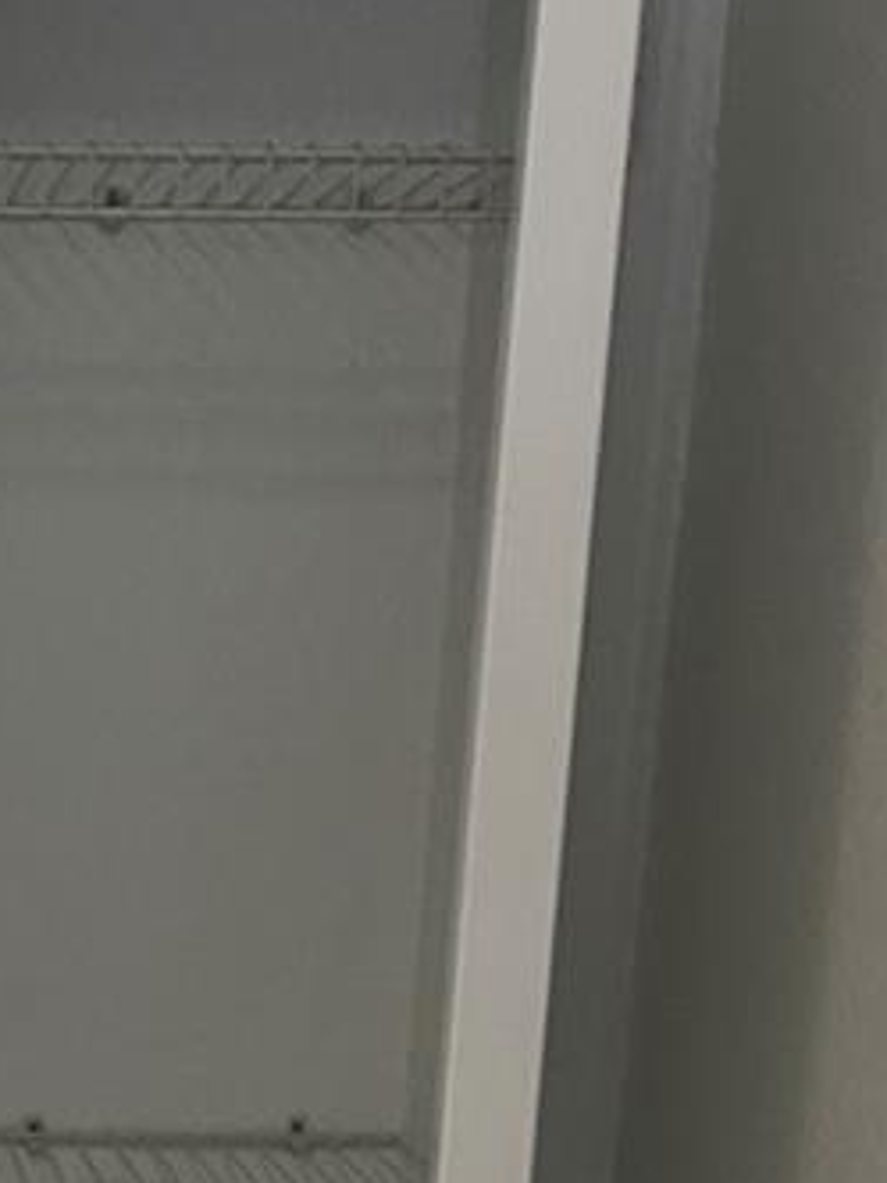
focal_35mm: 94
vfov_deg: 19.3
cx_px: -299
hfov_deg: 14.9
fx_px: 3212
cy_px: 1536
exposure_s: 1/60
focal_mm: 5.1
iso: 160
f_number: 1.6
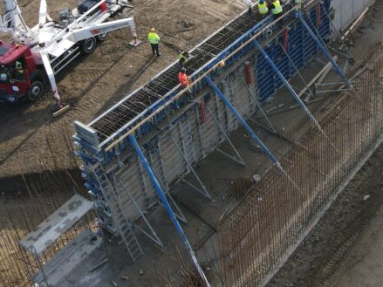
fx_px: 619
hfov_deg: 32.4
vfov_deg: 24.2
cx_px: 354
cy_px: -37
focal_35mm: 56
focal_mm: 4.5
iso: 170
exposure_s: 1/15
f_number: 2.8
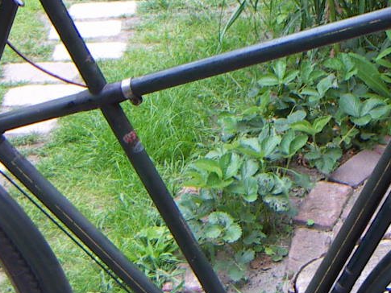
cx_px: 263
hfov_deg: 20.6
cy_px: 142
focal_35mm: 95
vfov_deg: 15.6
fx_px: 1073
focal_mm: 4.7
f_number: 2.8
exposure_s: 1/80
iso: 50
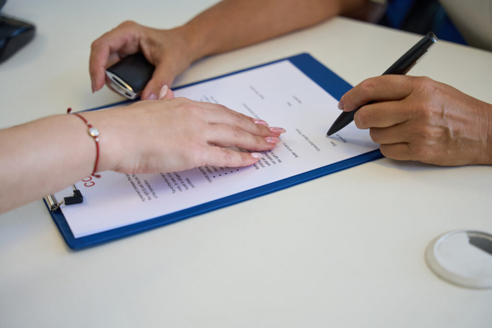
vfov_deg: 22.8
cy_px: 164
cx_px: 246
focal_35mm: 60
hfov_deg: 33.6
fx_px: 815
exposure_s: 1/200
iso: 640
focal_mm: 59.6
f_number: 2.8
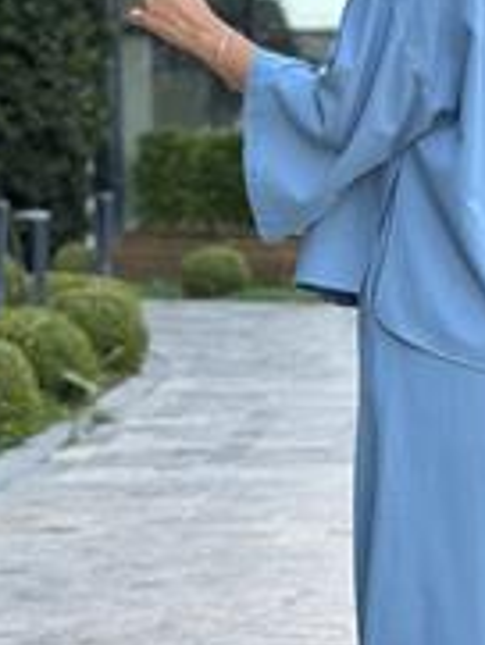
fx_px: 2500
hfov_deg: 11.0
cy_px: 253
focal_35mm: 134
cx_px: 460
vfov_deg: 14.7
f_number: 1.78
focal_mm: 6.86
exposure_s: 1/262
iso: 80
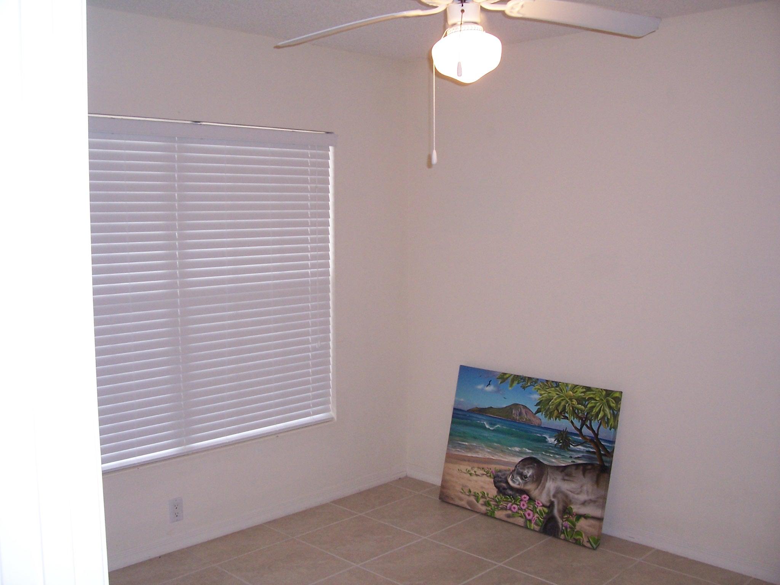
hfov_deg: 54.0
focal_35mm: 34
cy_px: 292
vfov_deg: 41.8
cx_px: 390
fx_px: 766
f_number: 2.7
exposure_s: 1/60
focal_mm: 5.6
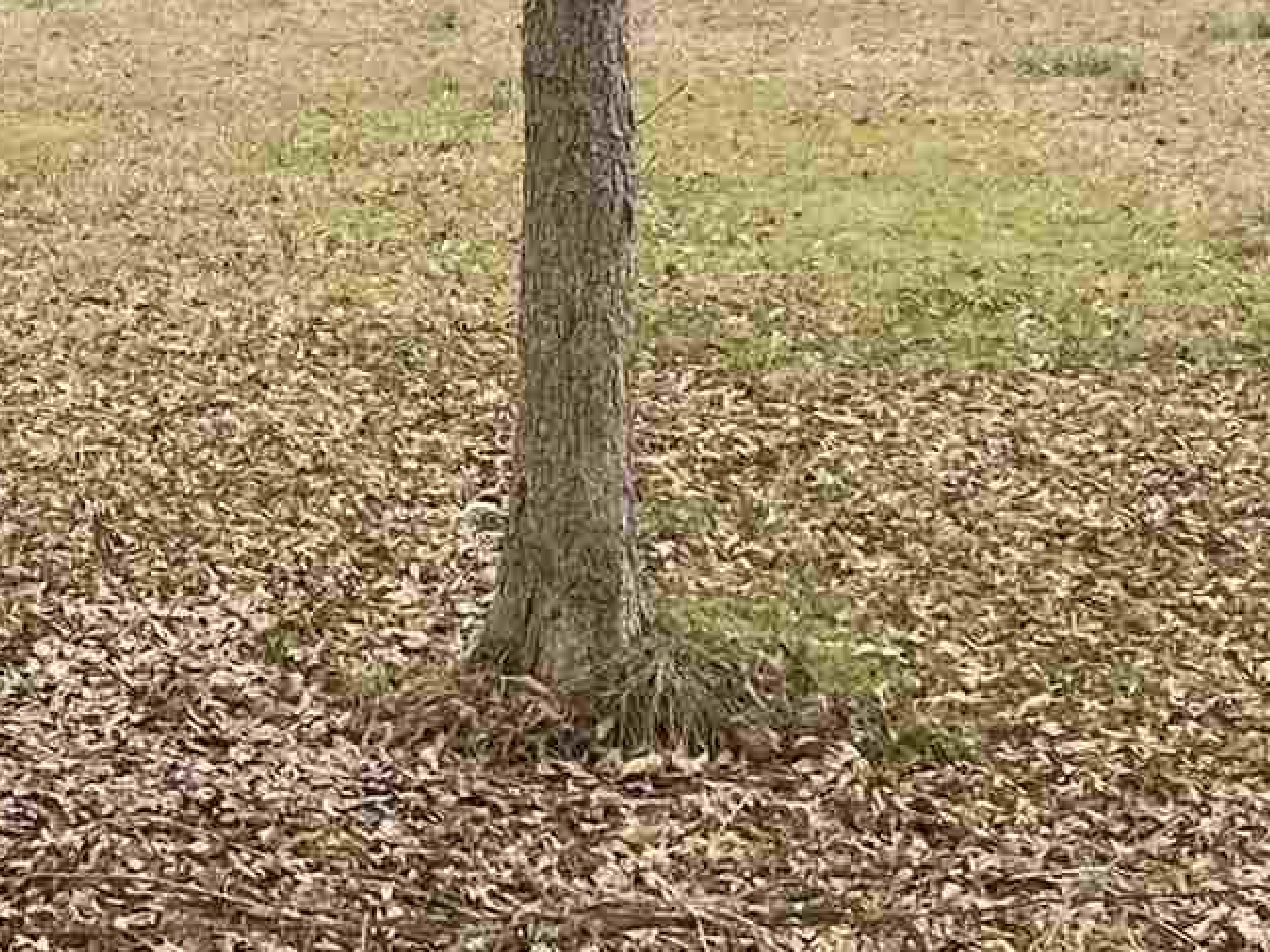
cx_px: 134
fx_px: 4696
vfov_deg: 11.5
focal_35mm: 128
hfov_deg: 15.2
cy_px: 142
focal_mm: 5.7
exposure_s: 1/949
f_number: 1.5
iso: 50
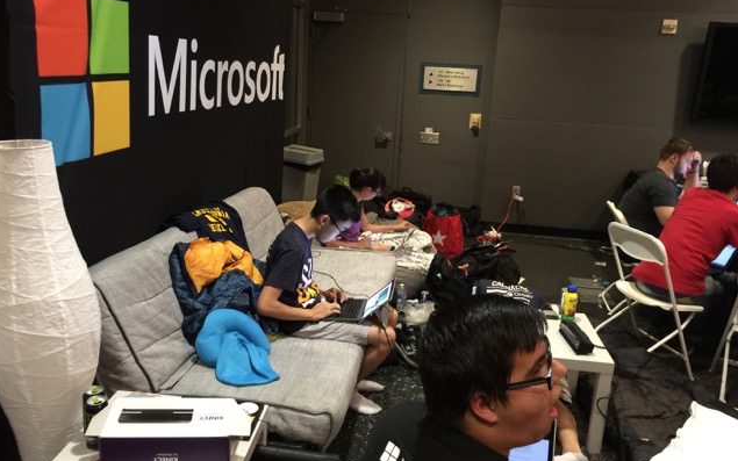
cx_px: 367
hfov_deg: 61.2
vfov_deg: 40.6
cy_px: 223
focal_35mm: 31
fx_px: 624
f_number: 2.2
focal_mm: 4.15
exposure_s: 1/4
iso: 64
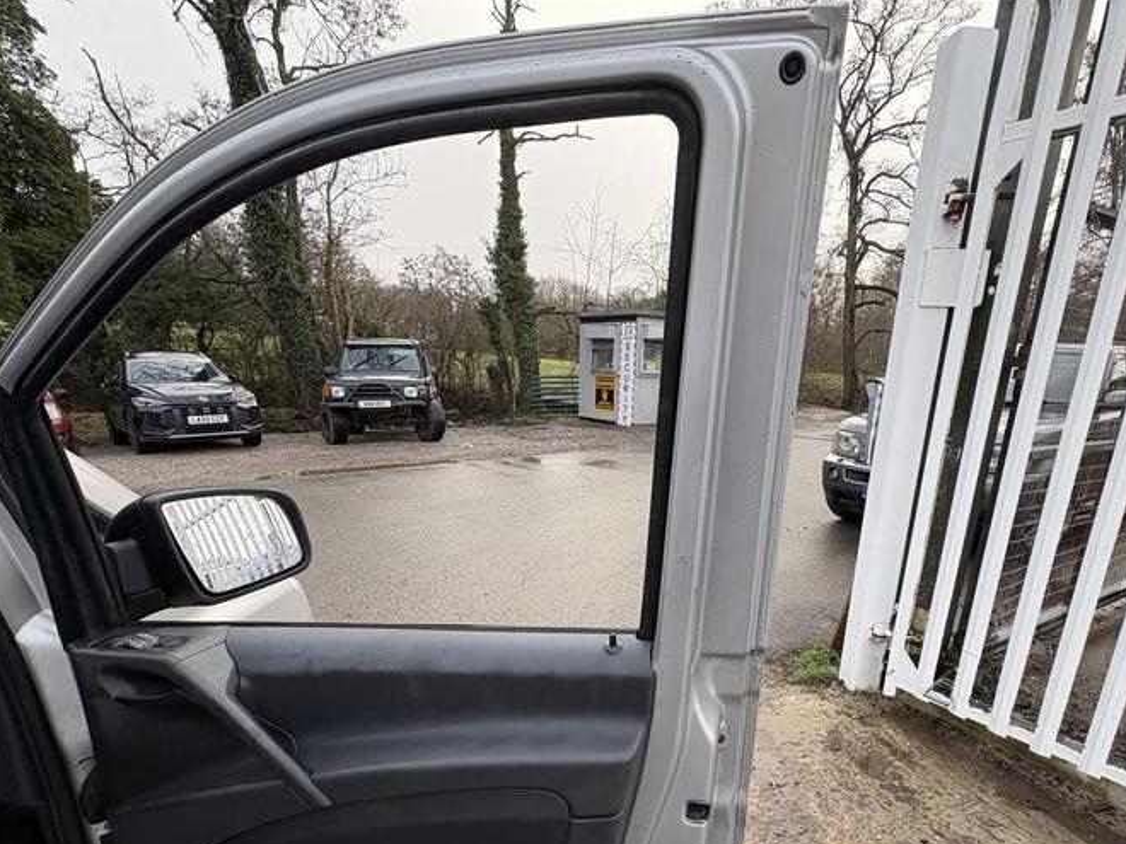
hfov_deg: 84.4
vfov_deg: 66.7
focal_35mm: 19
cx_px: 623
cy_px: 568
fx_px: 618
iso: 40
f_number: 2.2
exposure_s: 1/163
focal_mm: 2.22
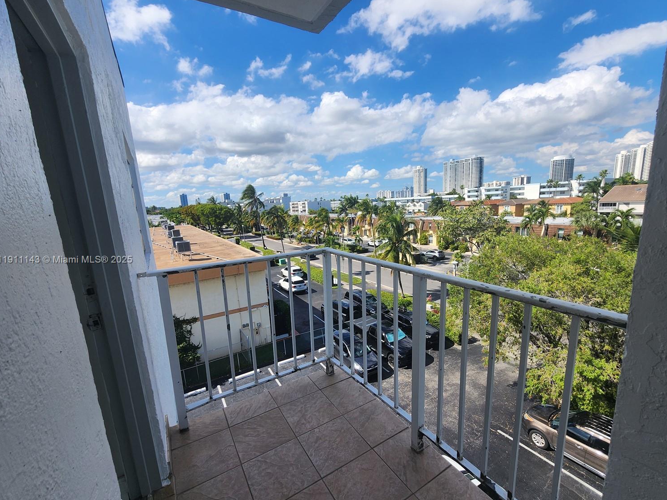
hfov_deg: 102.0
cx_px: 348
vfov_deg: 85.6
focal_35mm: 14
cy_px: 260
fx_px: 270
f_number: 2.2
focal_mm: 2.2
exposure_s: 1/1946
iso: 50
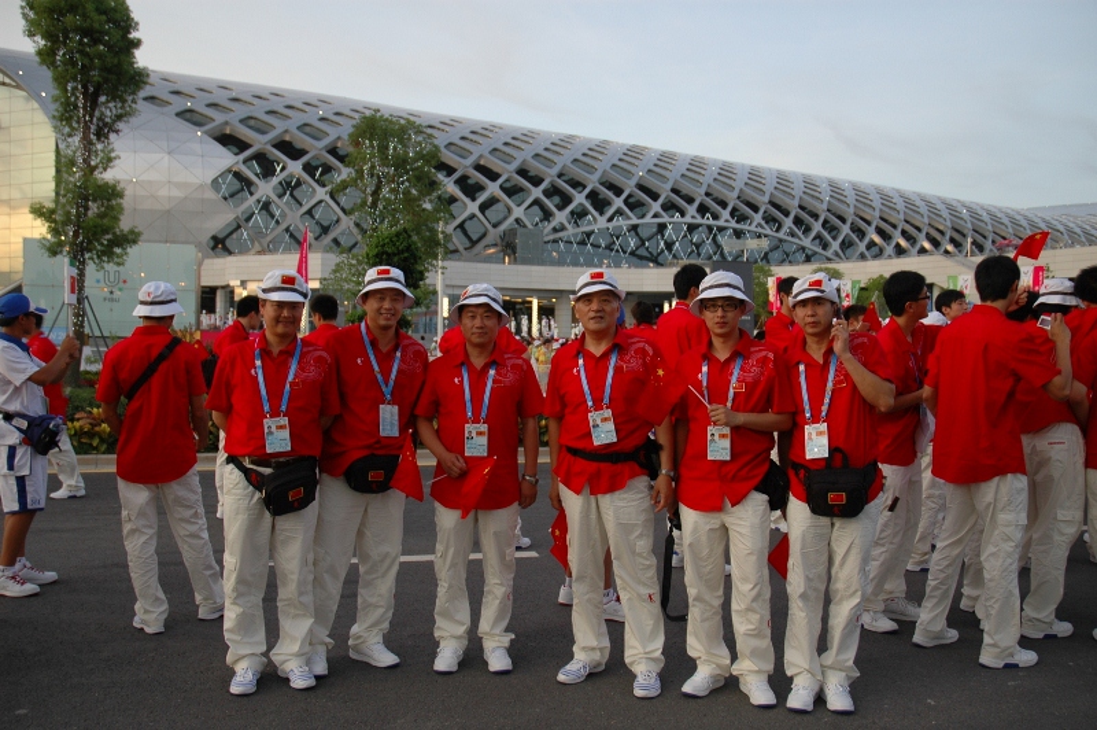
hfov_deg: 57.3
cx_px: 548
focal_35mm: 33
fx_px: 1005
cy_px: 365
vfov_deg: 39.9
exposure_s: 1/50
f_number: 3.8
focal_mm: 22
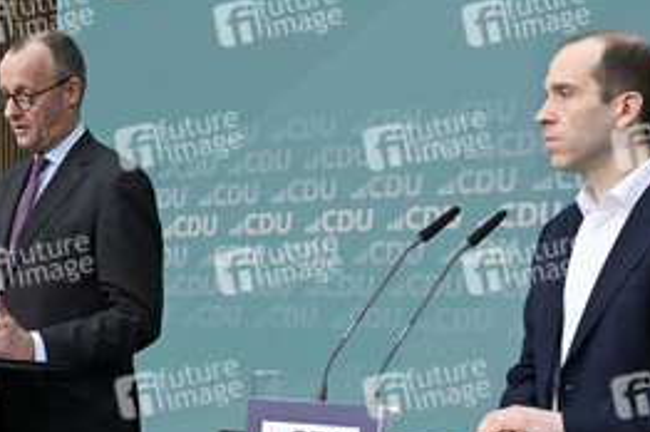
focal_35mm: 129
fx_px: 2326
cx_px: 212
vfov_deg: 10.6
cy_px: 204
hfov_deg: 15.9
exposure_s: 1/640
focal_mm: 75
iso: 6400
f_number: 5
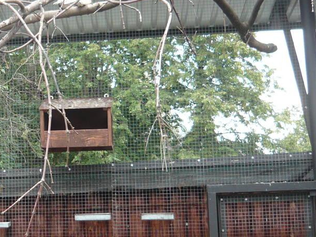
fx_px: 794
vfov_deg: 17.0
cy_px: 100
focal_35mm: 87
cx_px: -10
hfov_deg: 21.6
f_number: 2.8
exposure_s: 1/100
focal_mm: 5.5
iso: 100
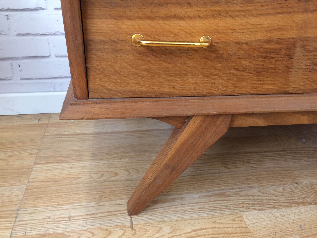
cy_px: 119
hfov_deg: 61.7
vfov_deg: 48.2
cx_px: 158
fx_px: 266
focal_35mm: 29
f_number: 2.2
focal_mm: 4.15
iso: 50
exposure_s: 1/33
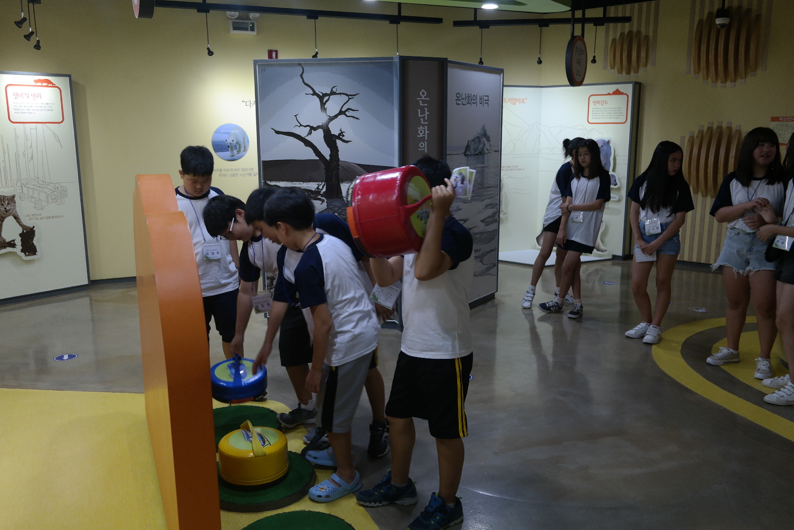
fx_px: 662
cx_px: 397
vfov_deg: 43.6
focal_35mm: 30
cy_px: 265
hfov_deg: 61.9
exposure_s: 1/40
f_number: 3.5
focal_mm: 20
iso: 400
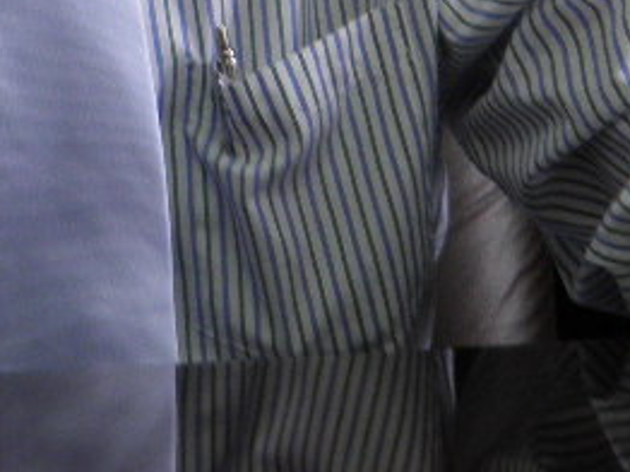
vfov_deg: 10.5
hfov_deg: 14.2
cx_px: 38
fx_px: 2491
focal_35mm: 137
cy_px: -183
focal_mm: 4.9
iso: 100
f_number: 2.8
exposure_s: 1/40
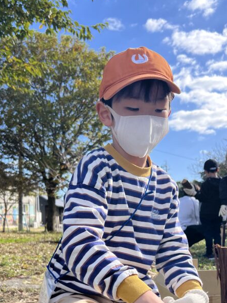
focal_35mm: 45
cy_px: 239
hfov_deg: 32.2
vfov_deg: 40.5
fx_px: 393
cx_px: 112
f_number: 1.5
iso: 50
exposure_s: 1/1597
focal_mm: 5.7
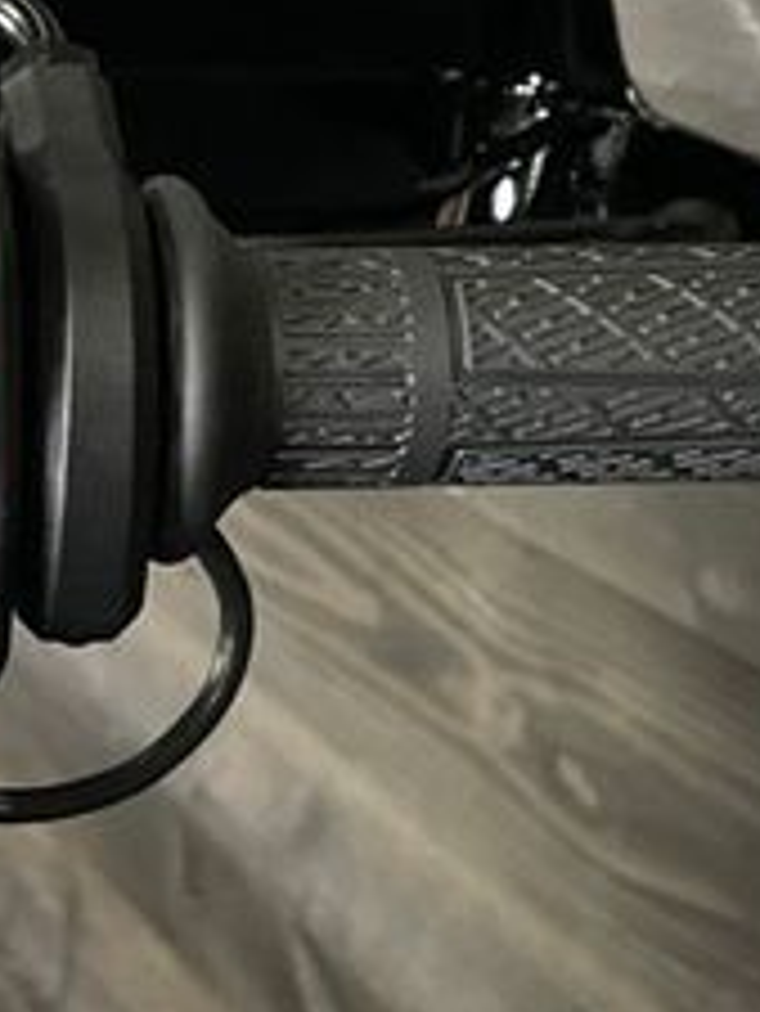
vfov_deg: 26.2
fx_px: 2164
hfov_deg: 19.2
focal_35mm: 74
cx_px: -40
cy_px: 373
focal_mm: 4.2
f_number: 1.6
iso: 800
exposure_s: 1/25
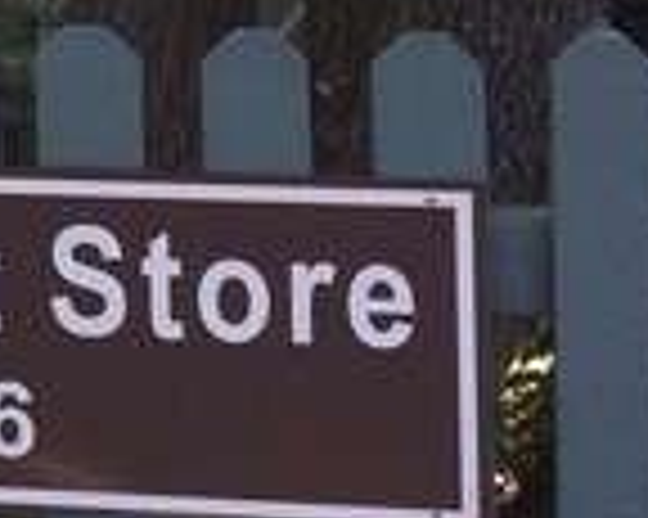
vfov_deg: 9.1
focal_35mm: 163
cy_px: -392
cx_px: -693
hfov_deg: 10.7
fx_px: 3124
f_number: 2.2
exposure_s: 1/406
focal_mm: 4.12
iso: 32
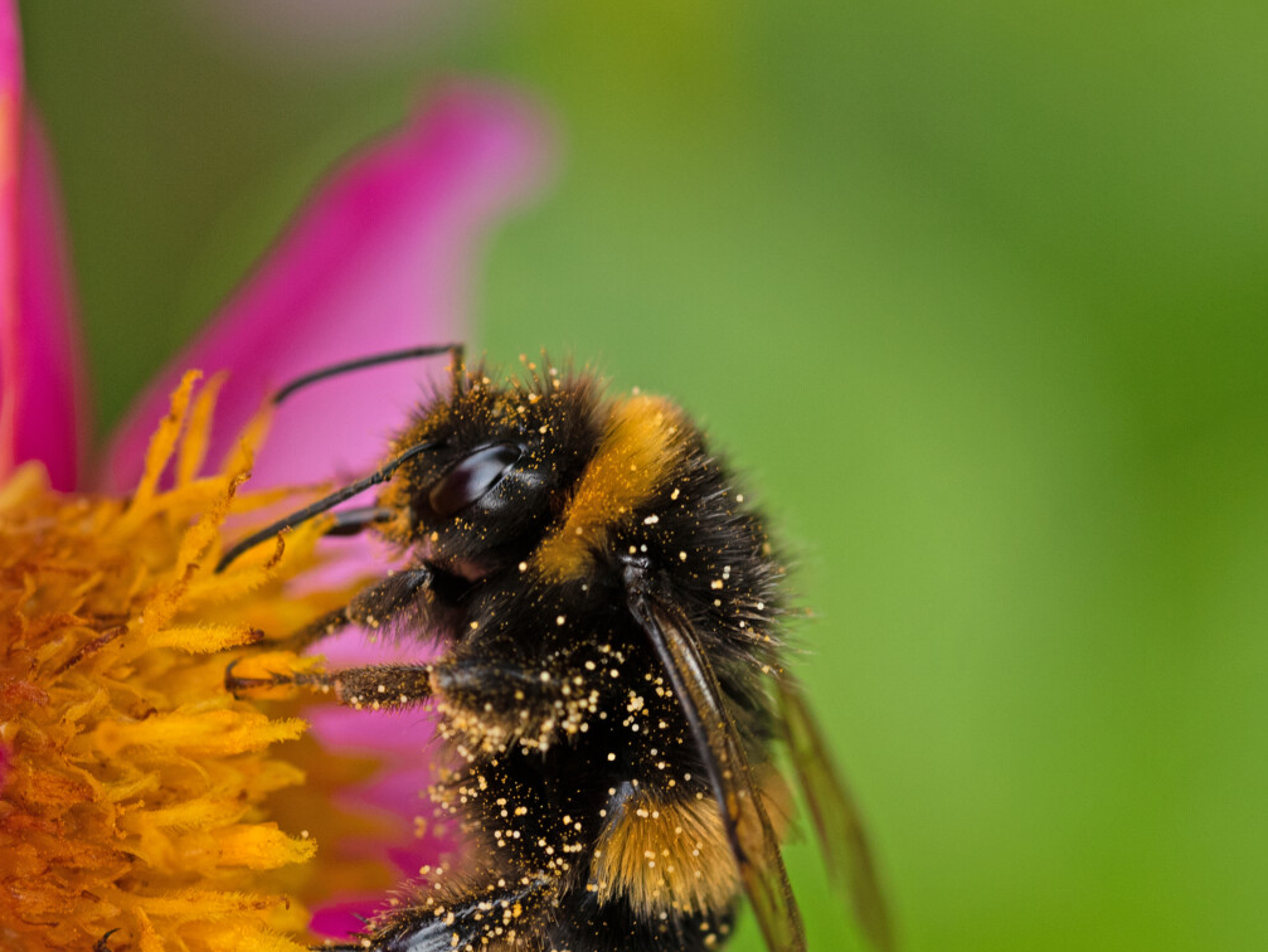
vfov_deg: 6.7
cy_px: 755
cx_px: 487
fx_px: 8062
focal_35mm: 220
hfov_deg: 9.0
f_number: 5.6
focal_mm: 90
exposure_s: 1/250
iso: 250
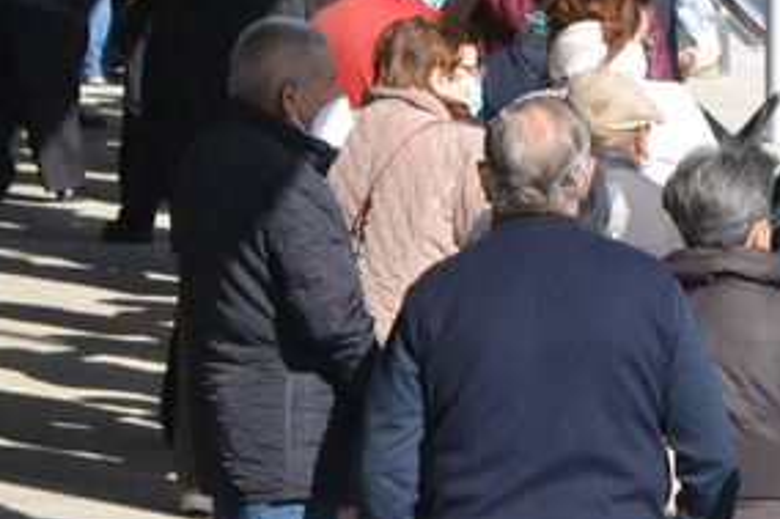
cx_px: 621
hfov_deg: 4.6
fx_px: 9787
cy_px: 287
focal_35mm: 452
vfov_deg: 3.0
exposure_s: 1/2500
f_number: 13
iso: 3200
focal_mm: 90
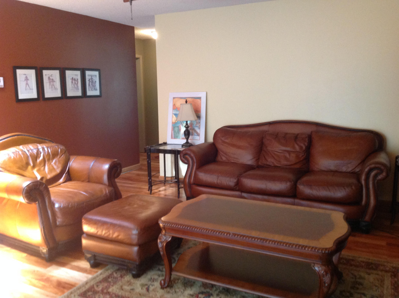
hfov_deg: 52.7
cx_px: 200
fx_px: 403
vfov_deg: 40.6
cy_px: 149
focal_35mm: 35
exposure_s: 1/15
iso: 320
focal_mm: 4.28
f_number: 2.4
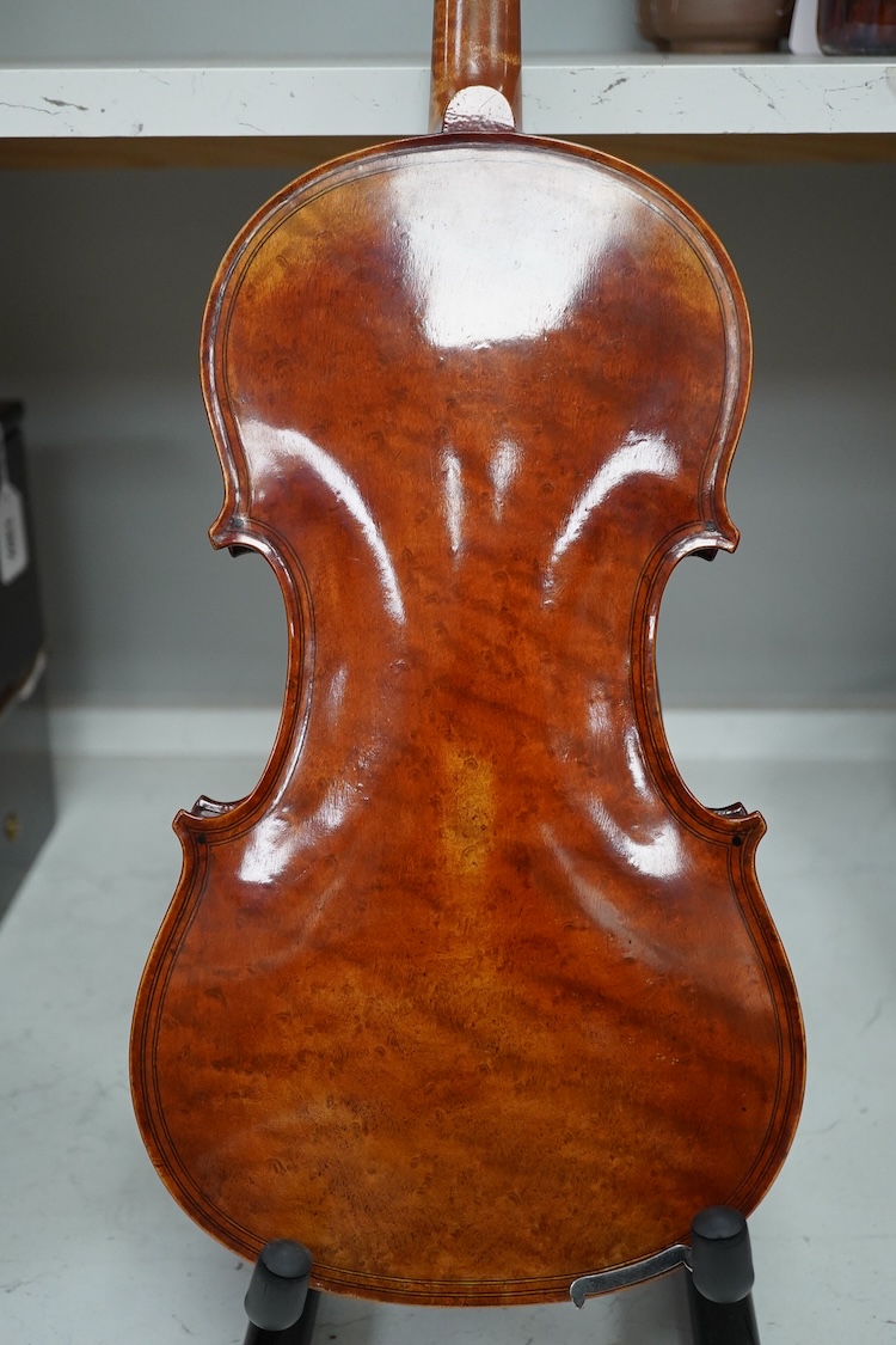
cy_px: 672
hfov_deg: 29.9
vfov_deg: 43.6
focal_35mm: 45
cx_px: 448
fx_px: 1680
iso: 2000
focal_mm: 30
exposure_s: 1/250
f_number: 4
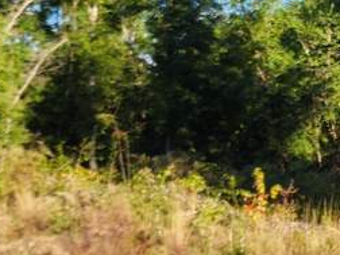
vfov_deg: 12.7
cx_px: 434
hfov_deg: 16.0
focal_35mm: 117
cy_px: 108
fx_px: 1149
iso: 20
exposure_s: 1/536
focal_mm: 5.4
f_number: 1.8
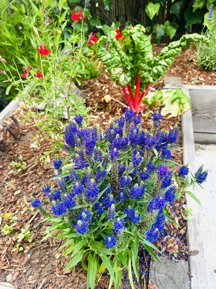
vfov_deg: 71.6
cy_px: 144
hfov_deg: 56.8
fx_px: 200
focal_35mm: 24
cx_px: 108
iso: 160
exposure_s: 1/121
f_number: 1.78
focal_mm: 6.86
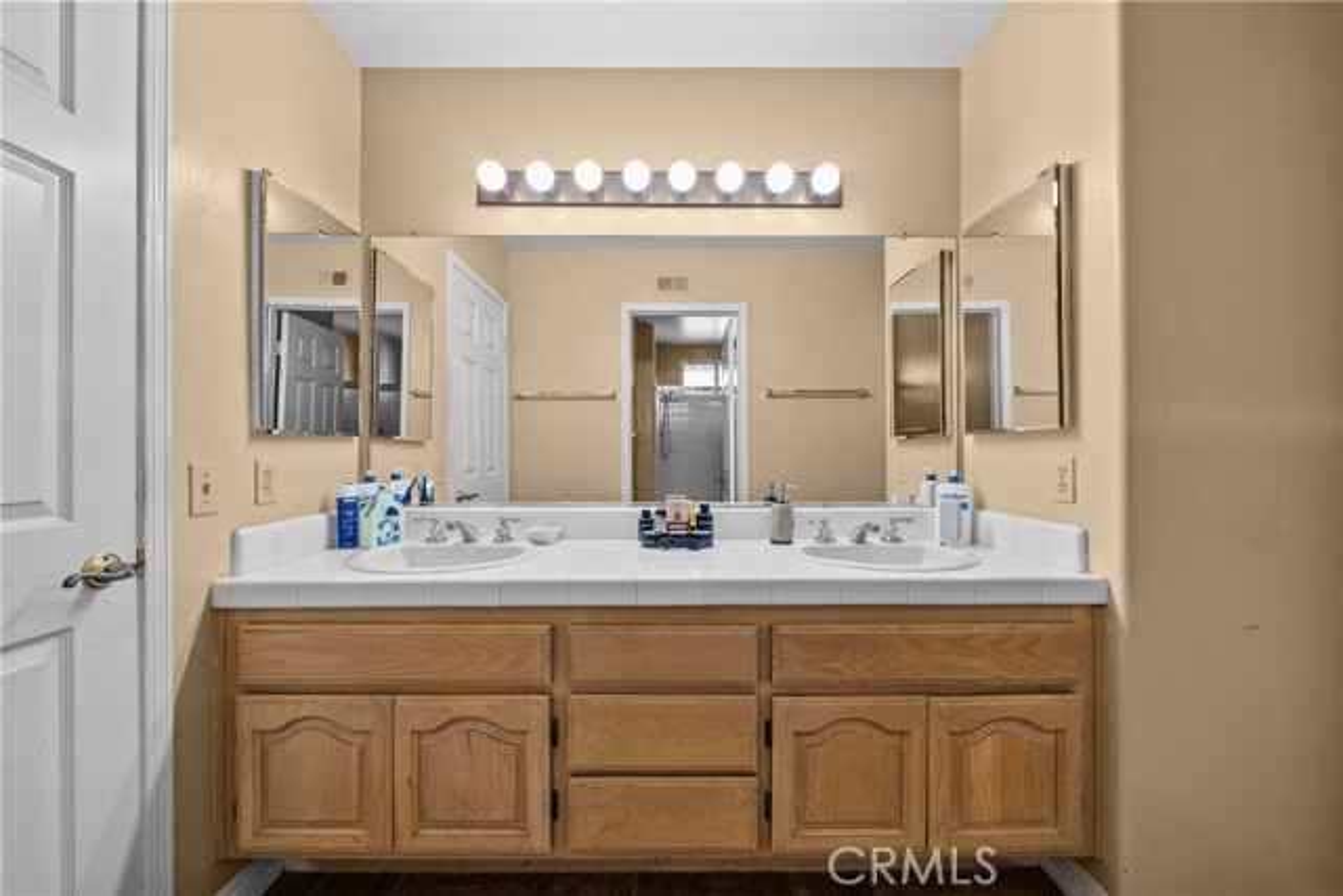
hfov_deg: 108.3
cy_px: 448
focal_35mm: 13
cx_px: 672
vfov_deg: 85.5
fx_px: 485
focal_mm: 13
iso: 250
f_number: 9
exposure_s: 1/3
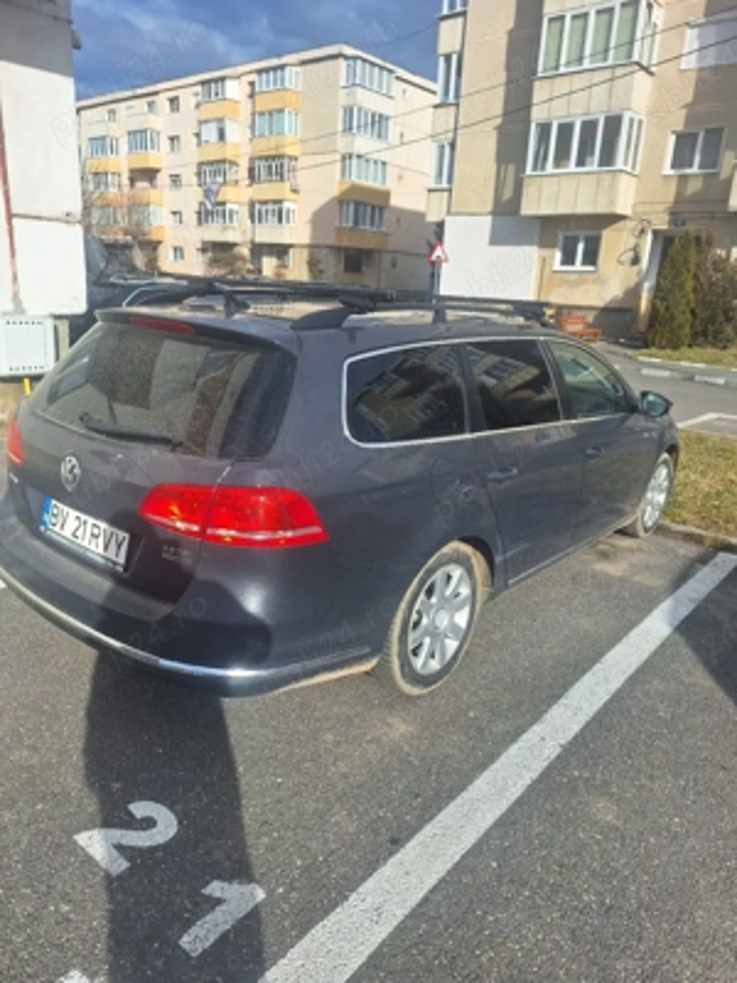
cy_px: 492
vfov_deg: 73.9
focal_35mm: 23
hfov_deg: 58.9
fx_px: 653
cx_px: 368
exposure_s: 1/5000
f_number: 1.8
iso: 40
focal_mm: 5.54
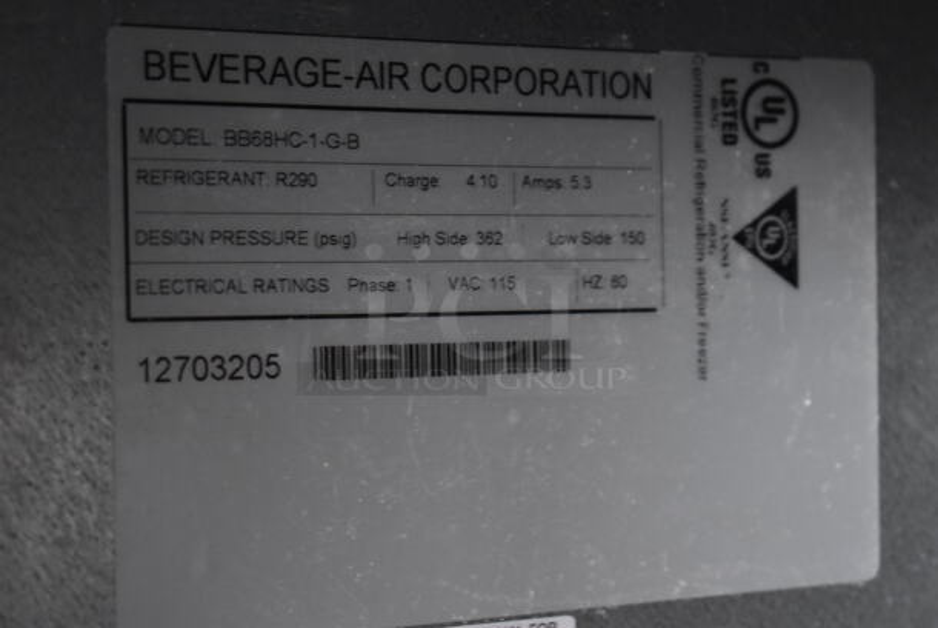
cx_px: 469
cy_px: 314
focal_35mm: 82
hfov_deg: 24.6
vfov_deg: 16.6
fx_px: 2152
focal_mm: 55
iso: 3200
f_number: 5.6
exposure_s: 1/13
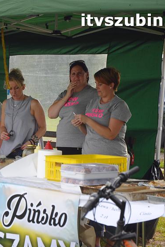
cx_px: 14
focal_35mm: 159
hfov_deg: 8.6
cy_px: 124
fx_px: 1093
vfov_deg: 12.9
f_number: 5
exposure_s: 1/640
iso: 400
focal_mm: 70
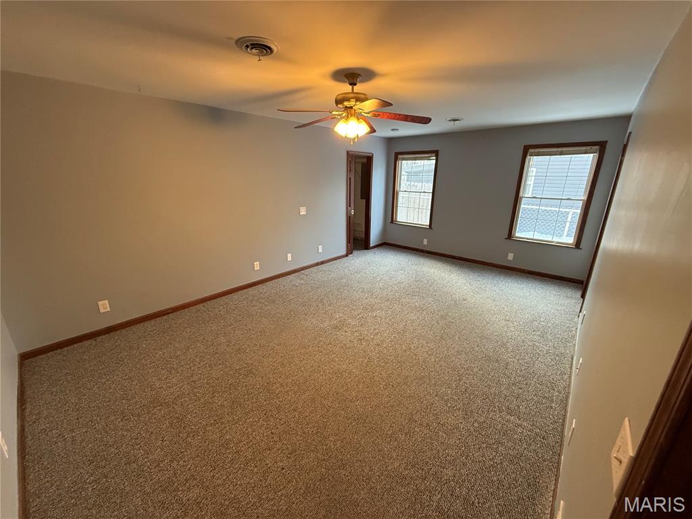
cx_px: 346
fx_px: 280
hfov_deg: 102.1
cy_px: 260
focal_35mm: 14
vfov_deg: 85.7
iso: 500
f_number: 2.2
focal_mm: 2.22
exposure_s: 1/120
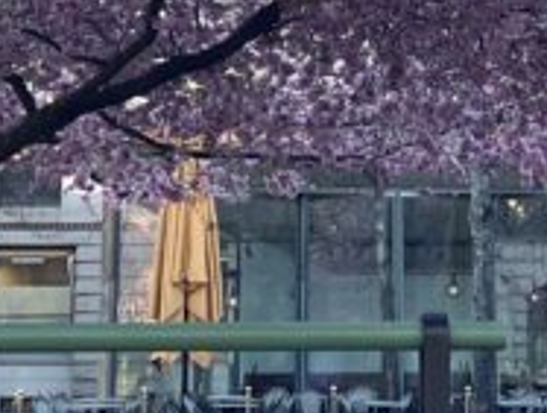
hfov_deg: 12.9
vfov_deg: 9.3
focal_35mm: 153
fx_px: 2422
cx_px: 360
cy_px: -343
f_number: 1.8
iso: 64
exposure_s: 1/121
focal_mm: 3.99
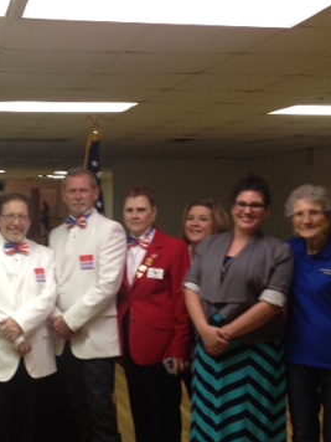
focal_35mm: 63
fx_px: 803
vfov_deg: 30.6
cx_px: 56
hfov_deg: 22.9
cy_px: 274
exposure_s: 1/20
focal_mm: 4.28
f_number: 2.4
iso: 50
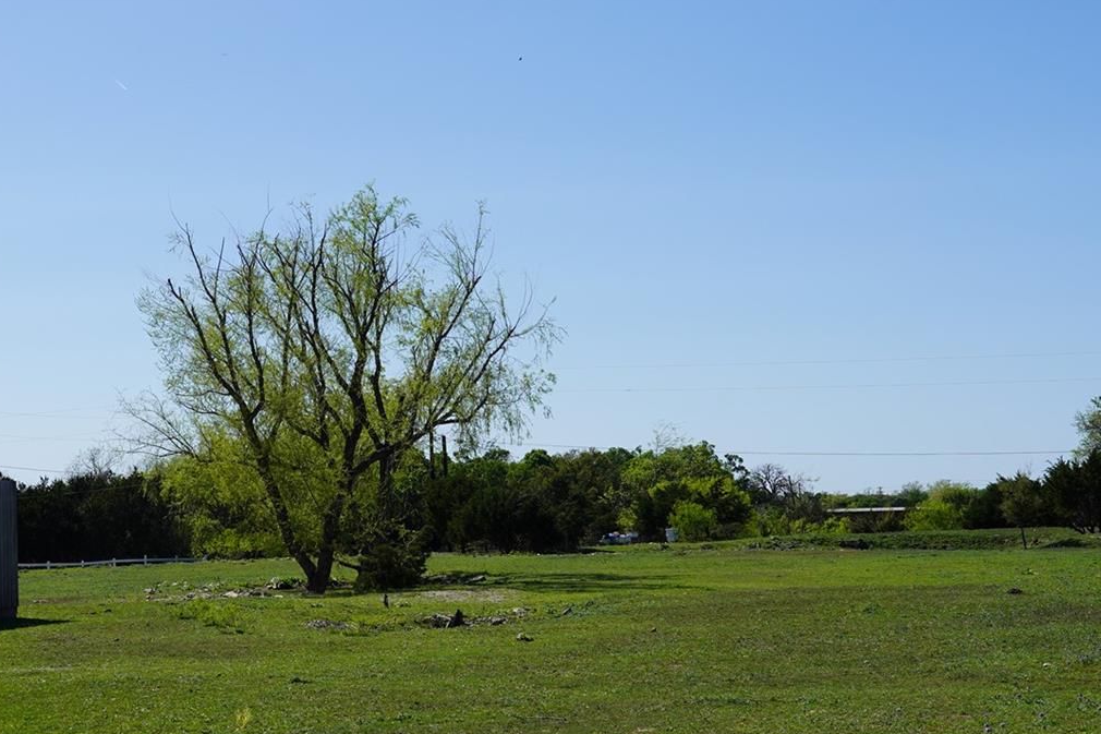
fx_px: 2171
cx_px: 299
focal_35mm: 71
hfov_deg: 28.1
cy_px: 370
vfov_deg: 19.2
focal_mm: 35
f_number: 10
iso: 100
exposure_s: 1/250
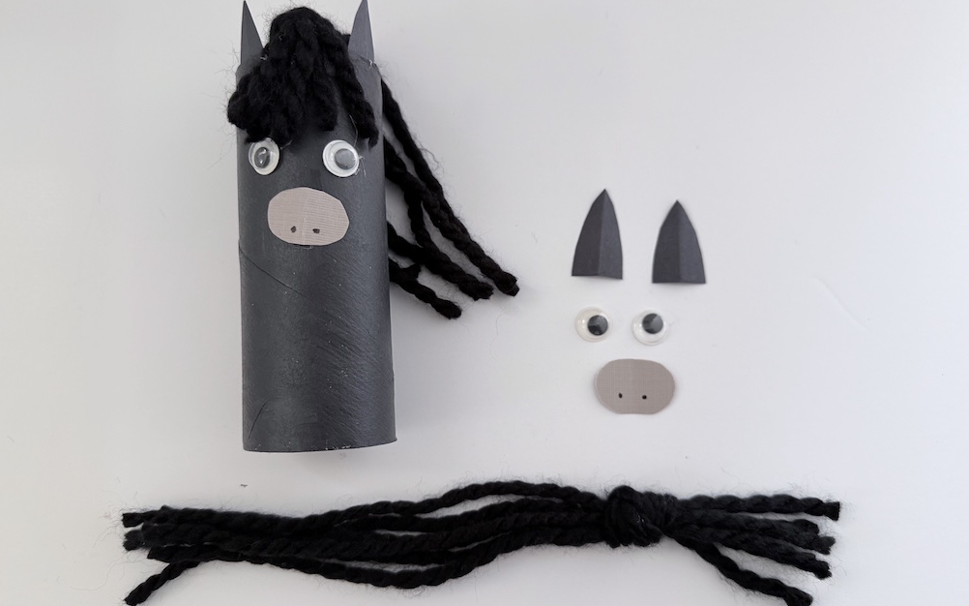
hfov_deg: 70.4
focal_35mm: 26
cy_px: 314
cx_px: 476
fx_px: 687
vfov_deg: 47.6
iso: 250
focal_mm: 6.76
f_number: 1.78
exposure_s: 1/60
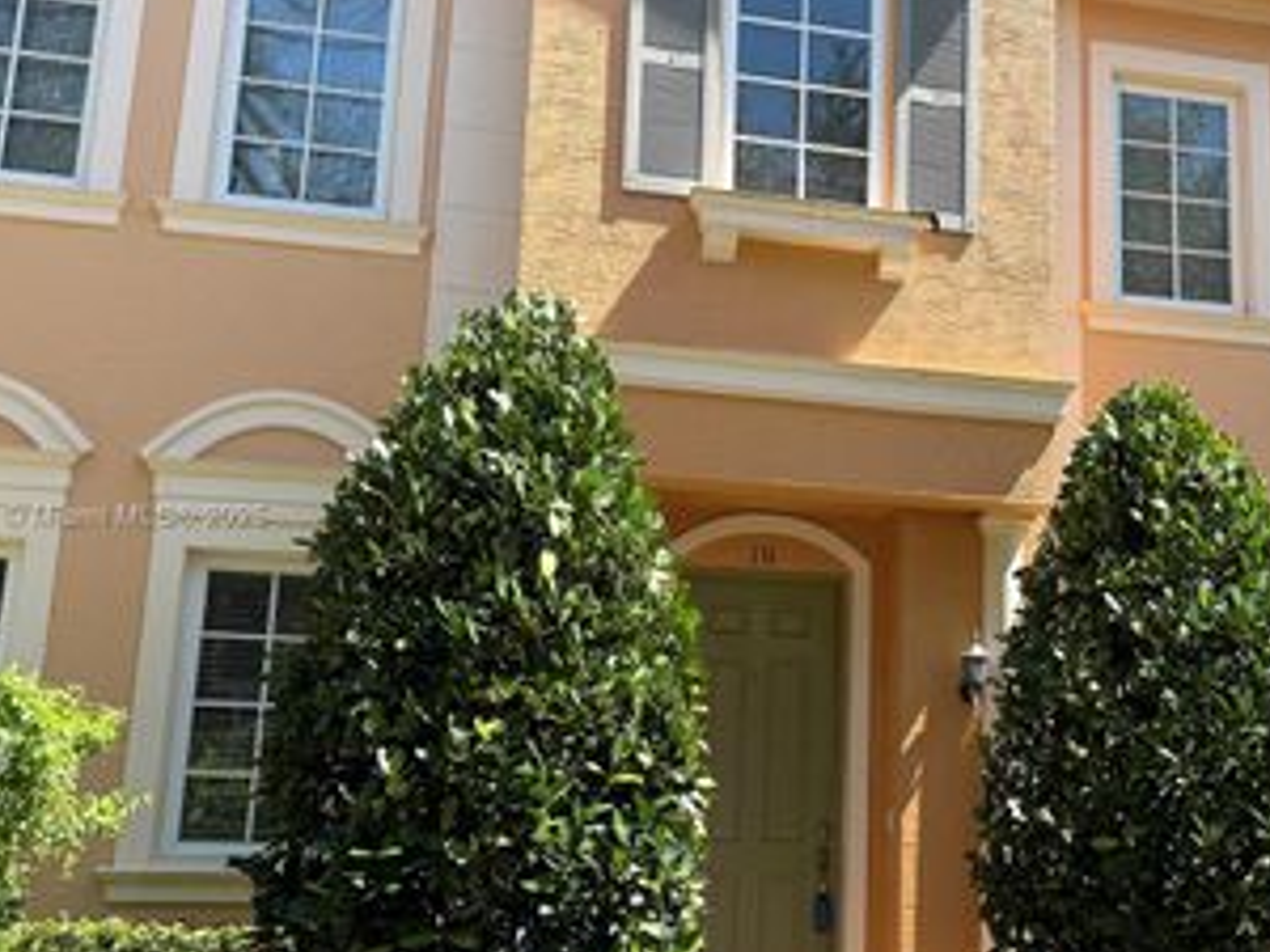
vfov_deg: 35.9
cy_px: 518
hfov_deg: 45.7
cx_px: 902
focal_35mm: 40
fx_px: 1468
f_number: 1.78
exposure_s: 1/1812
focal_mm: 6.76
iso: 100
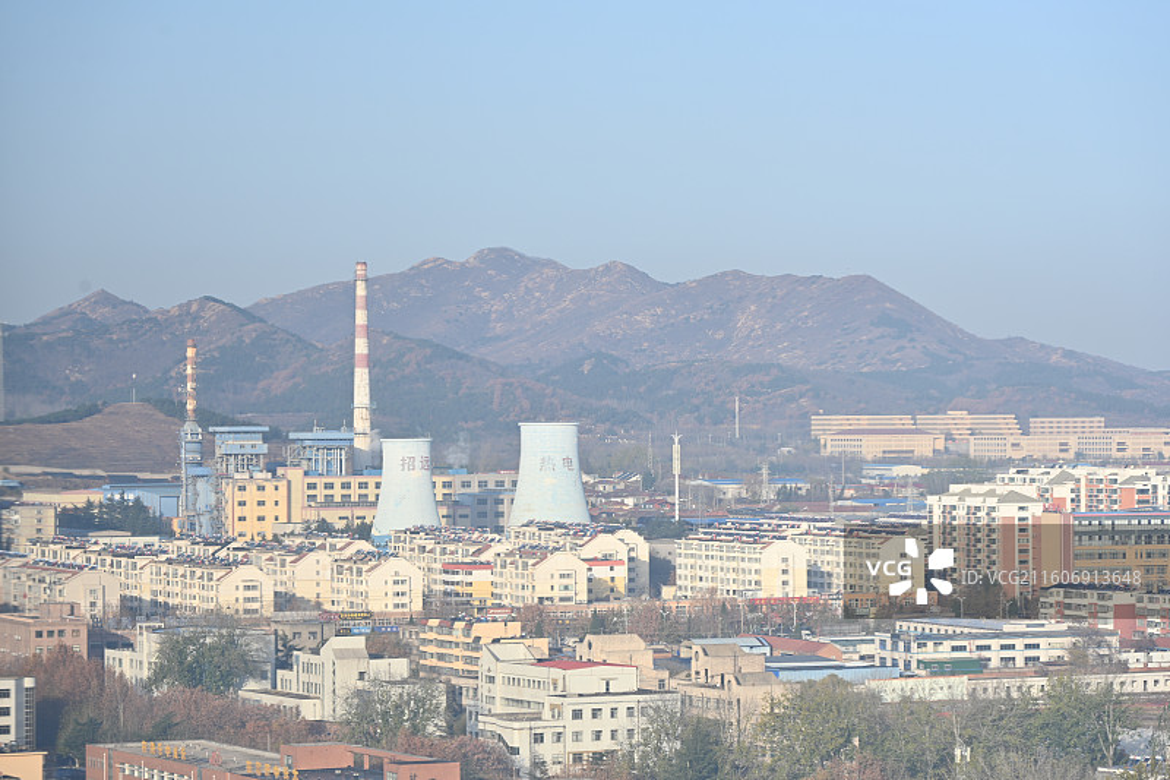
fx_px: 3899
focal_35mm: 120
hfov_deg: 17.1
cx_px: 585
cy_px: 390
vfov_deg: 11.4
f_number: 7.1
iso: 64
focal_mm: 120
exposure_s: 1/125
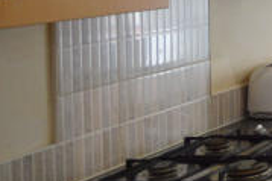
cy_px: -24
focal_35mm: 86
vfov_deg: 15.4
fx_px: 649
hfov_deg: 14.2
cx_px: 679
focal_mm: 10
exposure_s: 1/125
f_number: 5.6
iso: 400
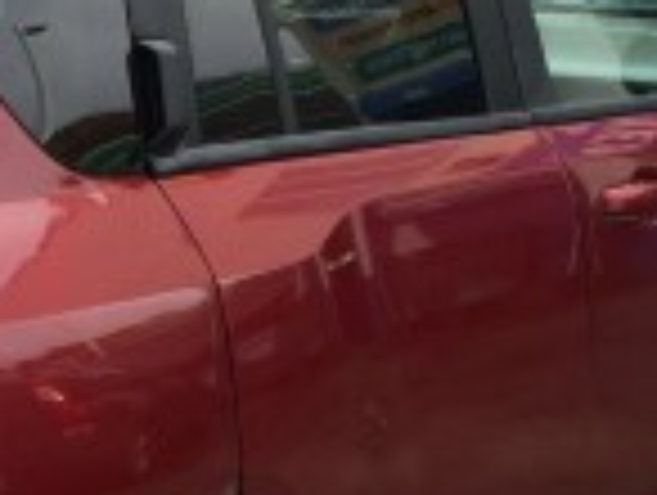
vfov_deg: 11.7
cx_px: -189
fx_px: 2414
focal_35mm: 127
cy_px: 378
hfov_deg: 14.8
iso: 32
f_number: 2.2
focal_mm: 4.15
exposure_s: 1/370
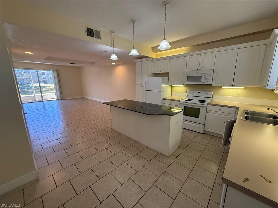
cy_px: 104
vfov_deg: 85.7
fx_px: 112
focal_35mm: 14
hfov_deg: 102.1
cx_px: 139
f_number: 2.2
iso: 320
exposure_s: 1/120
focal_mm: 2.22
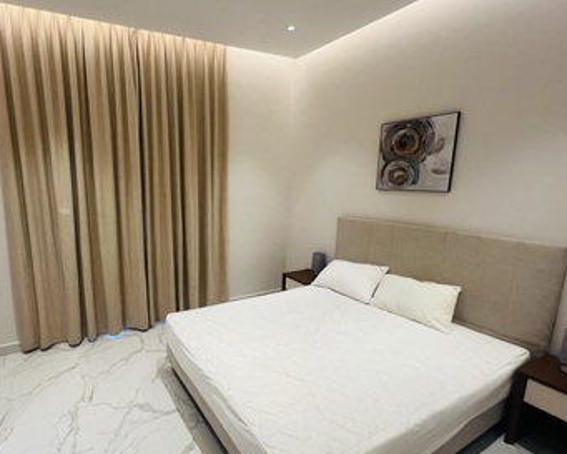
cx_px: 197
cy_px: 232
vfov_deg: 77.0
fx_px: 285
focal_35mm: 17
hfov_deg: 87.0
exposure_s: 1/50
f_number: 1.8
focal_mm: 1.57
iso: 160
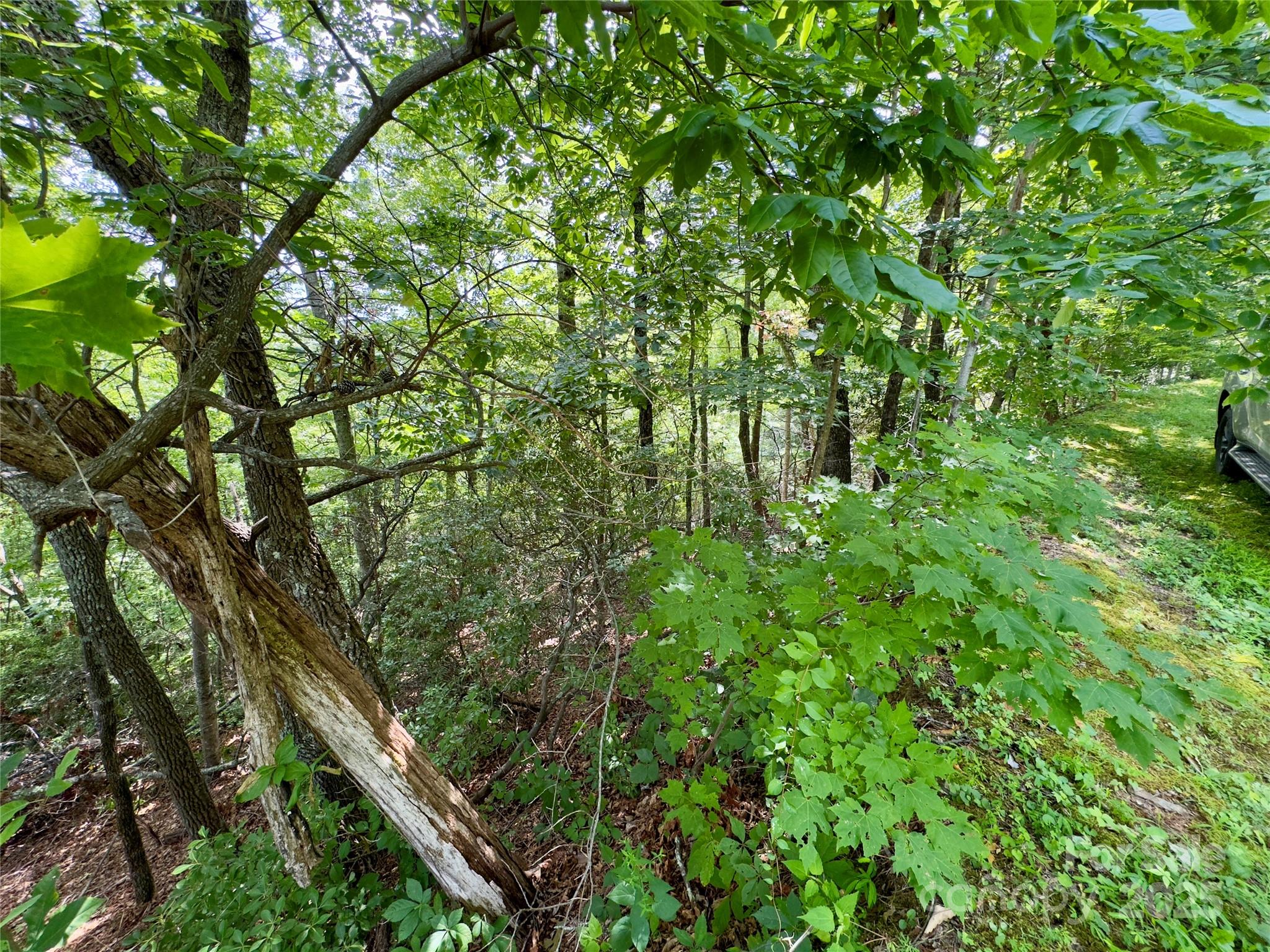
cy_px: 476
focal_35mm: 14
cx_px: 635
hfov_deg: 102.1
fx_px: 514
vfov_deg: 85.7
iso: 80
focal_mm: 2.22
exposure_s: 1/99
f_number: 2.2
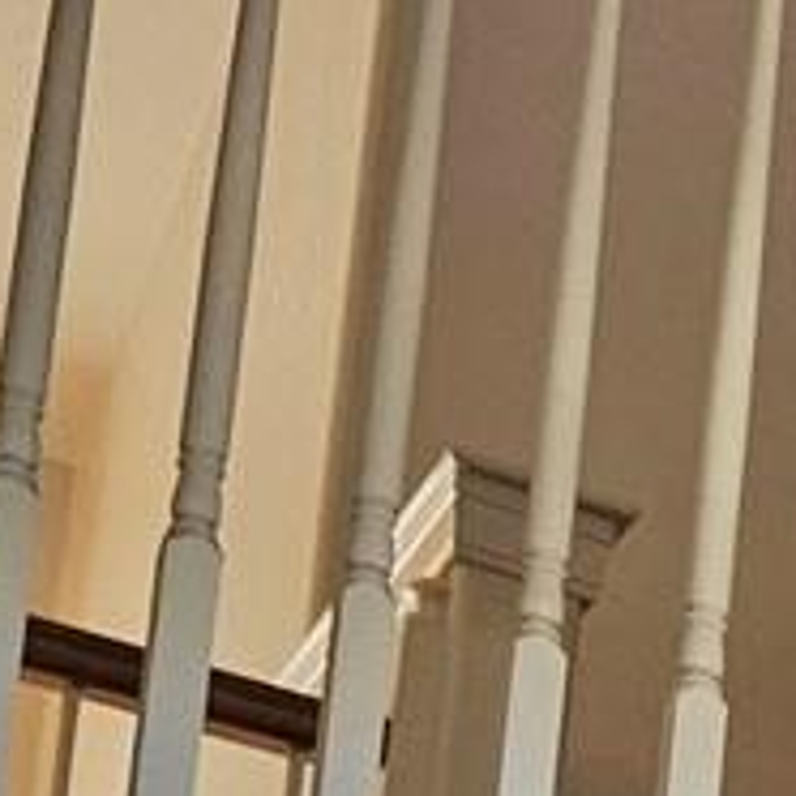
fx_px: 4553
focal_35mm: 175
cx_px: 3122
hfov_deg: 7.4
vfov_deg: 8.6
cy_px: 2219
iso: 250
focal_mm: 6.3
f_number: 1.7
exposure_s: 1/170
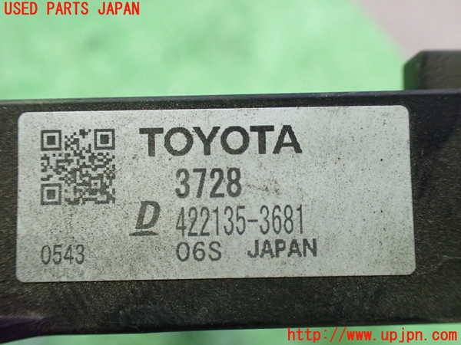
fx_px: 400
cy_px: 172
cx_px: 230
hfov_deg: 60.0
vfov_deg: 46.8
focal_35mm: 30
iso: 800
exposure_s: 1/40
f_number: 2.3
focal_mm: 5.4
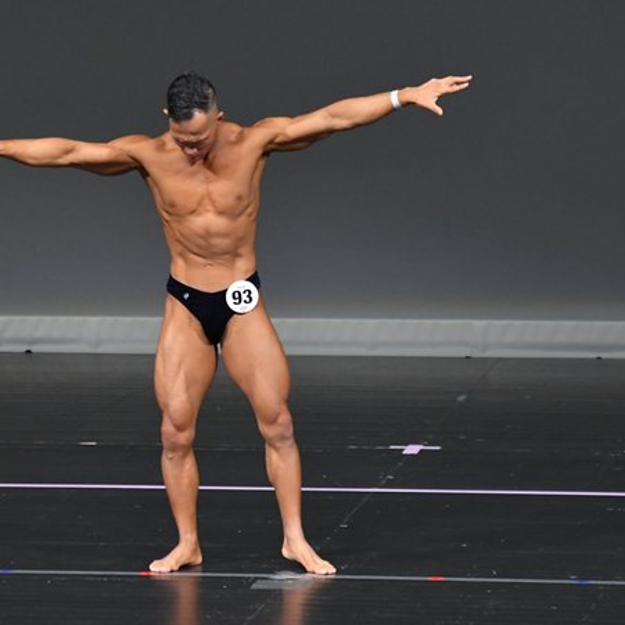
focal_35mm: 460
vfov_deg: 3.8
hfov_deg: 3.8
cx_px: 171
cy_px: 295
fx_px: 9396
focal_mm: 210
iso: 4000
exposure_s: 1/400
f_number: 5.6
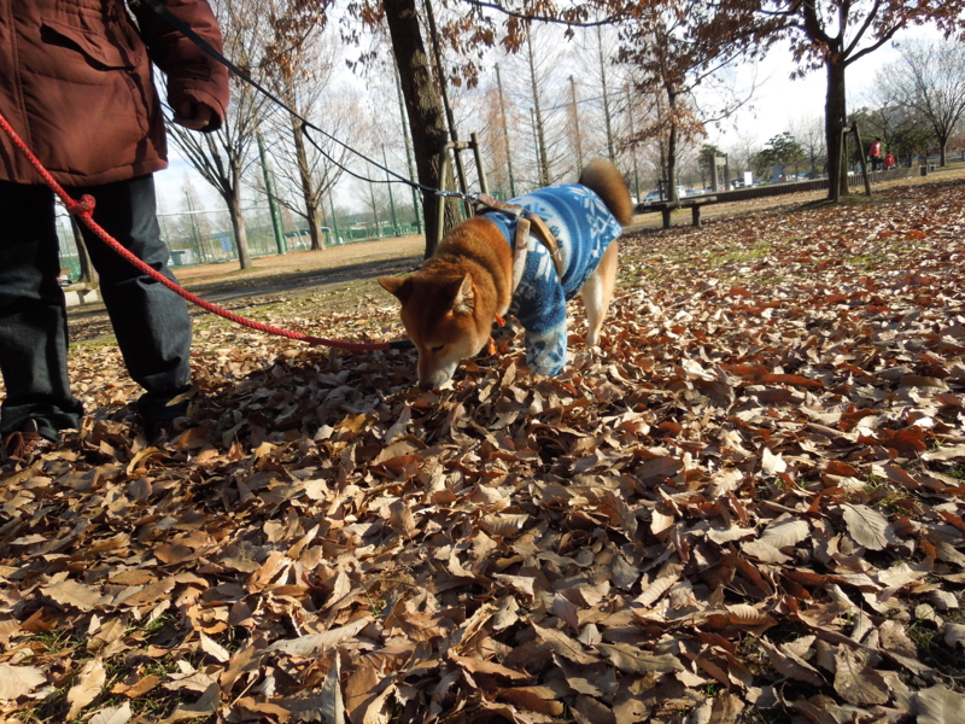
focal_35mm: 25
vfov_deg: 54.9
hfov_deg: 69.4
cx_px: 482
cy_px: 362
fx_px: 697
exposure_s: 1/400
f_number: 3.3
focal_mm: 4.5
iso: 100
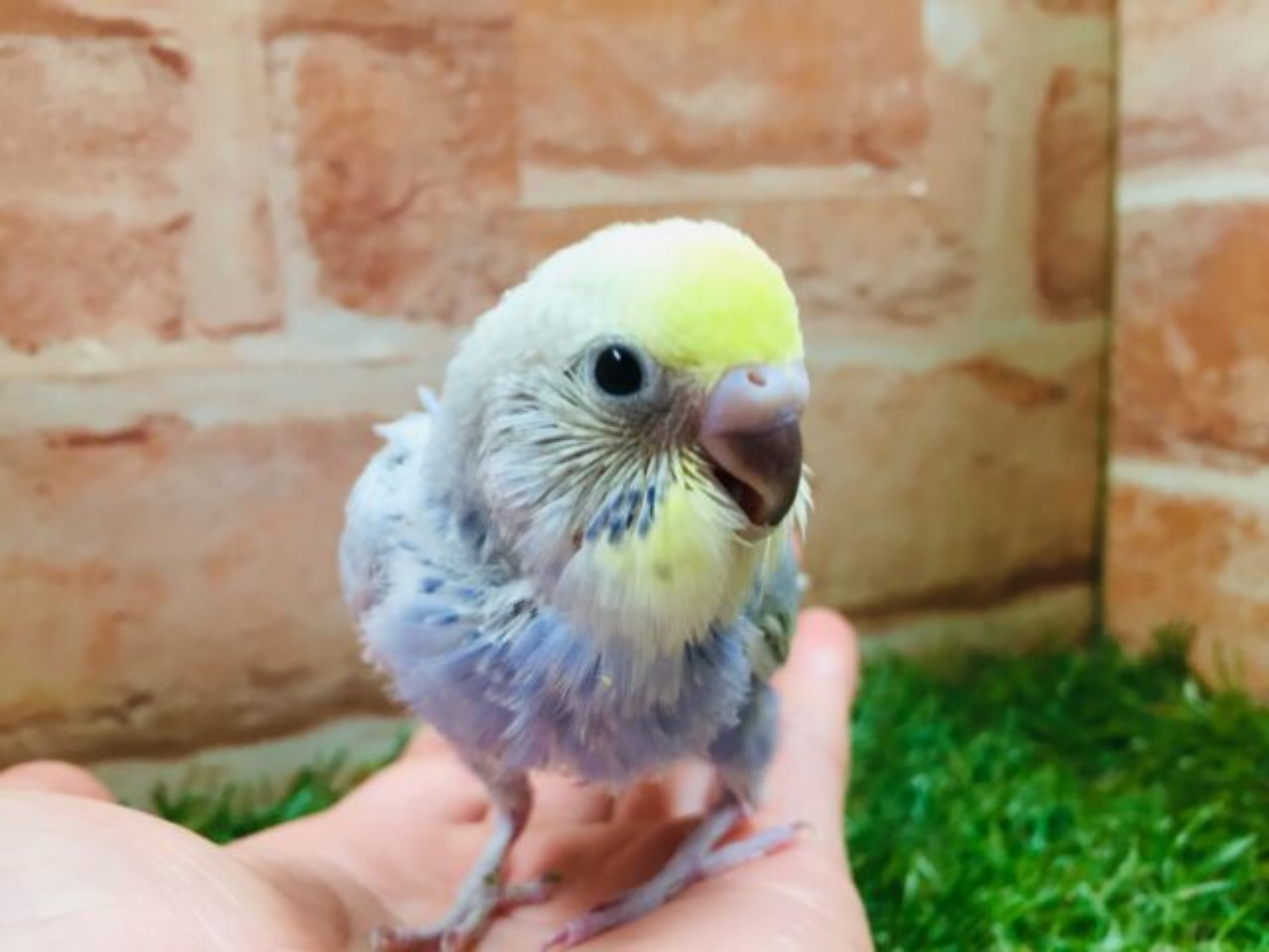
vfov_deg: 48.2
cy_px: 476
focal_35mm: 29
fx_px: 1063
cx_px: 634
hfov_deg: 61.7
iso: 80
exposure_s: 1/30
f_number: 2.2
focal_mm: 4.15
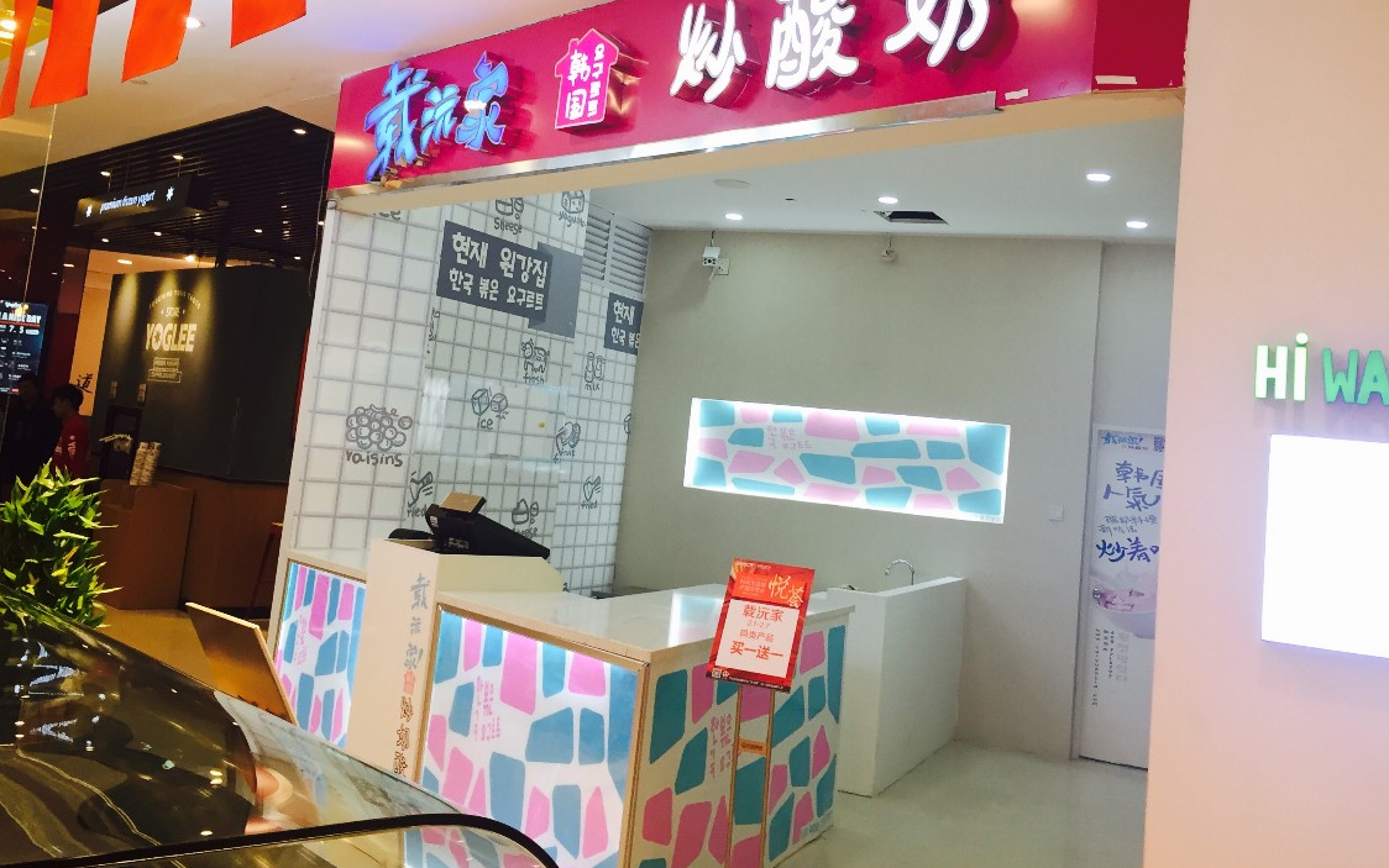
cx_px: 680
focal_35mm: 35
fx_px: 1325
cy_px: 298
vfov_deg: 36.0
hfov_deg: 55.3
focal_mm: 4.15
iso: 32
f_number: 2.2
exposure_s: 1/33
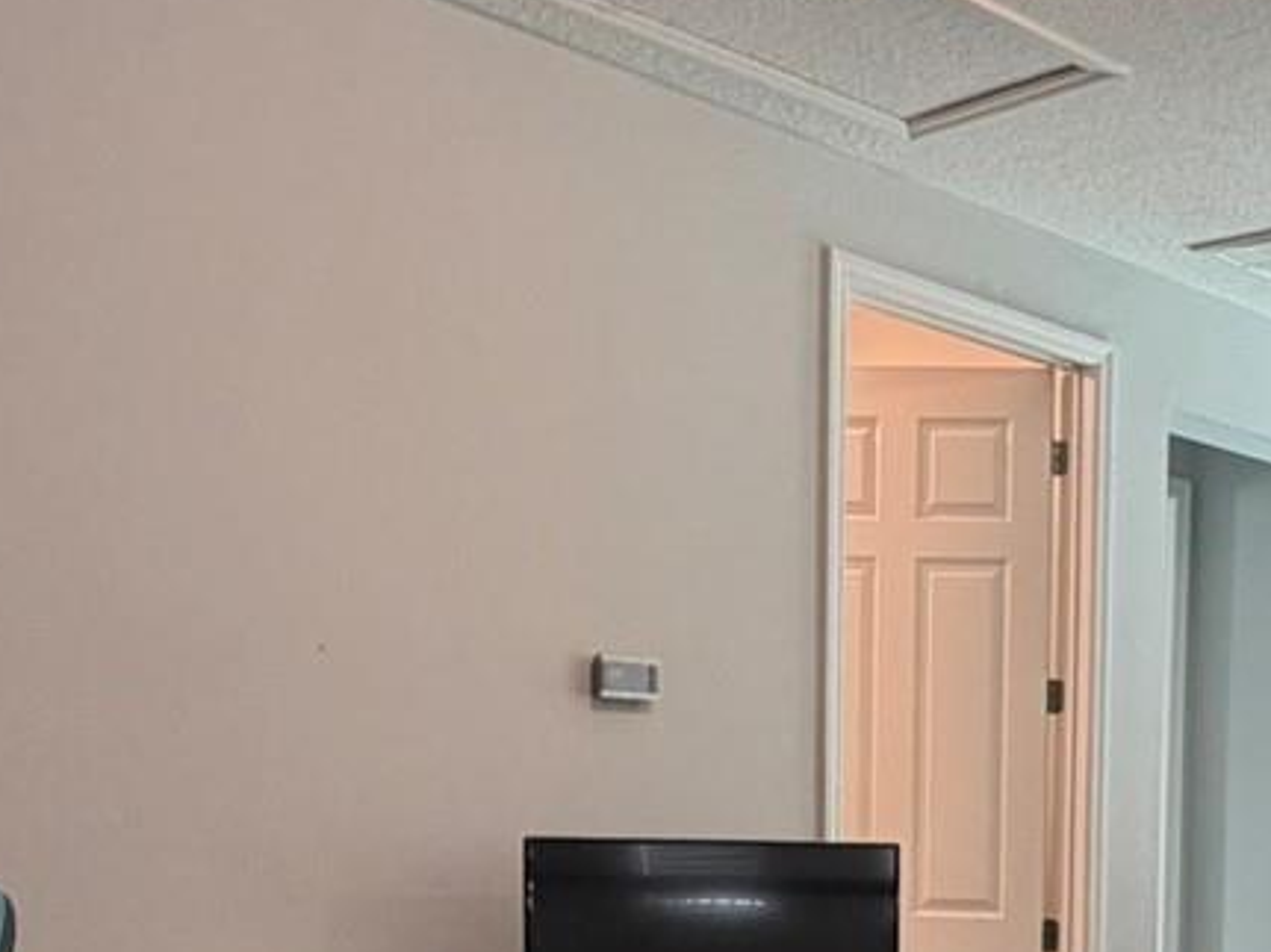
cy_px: 970
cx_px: 1277
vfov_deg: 26.4
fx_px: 1909
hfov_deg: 33.6
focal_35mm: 52
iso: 250
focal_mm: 2.22
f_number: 2.2
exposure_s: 1/60
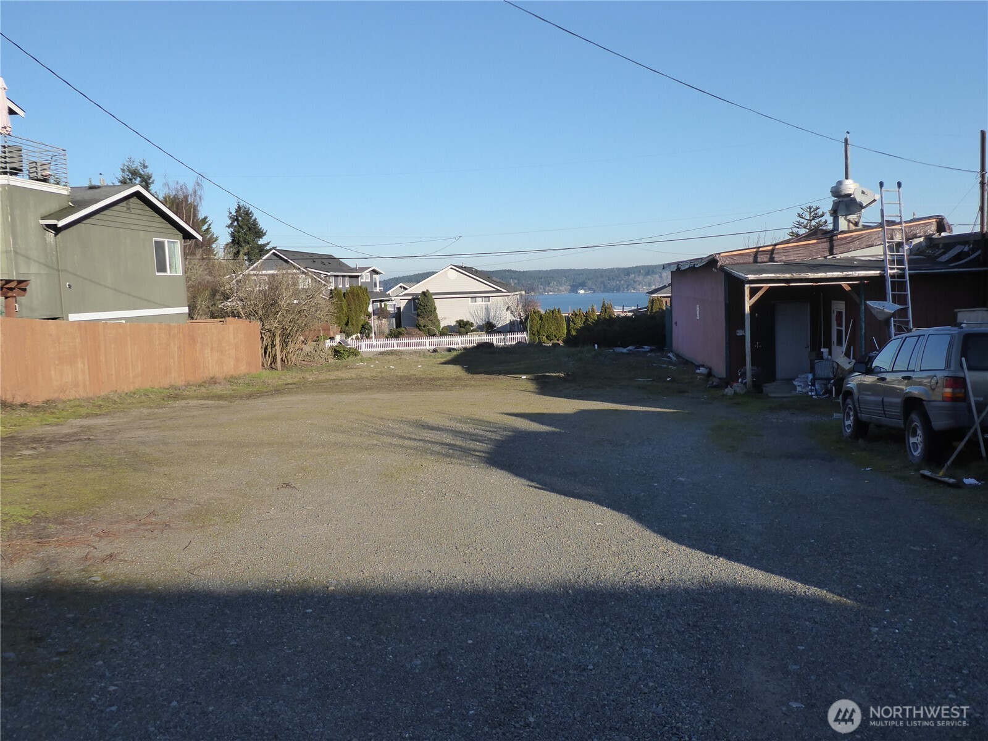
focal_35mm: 29
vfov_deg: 48.2
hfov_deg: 61.7
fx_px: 828
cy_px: 370
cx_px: 494
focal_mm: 5
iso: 160
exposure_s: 1/800
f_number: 3.5
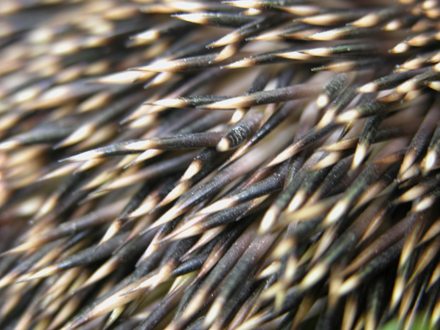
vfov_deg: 15.9
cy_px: 165
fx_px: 1182
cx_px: 220
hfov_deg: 21.1
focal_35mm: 93
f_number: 3.6
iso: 100
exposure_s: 1/6
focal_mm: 23.7
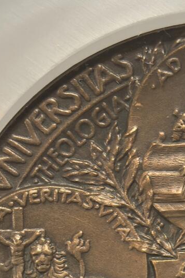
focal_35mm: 188
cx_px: 234
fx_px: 1451
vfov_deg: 10.8
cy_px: 331
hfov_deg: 7.2
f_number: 2
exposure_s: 1/50
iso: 160
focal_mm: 6.98
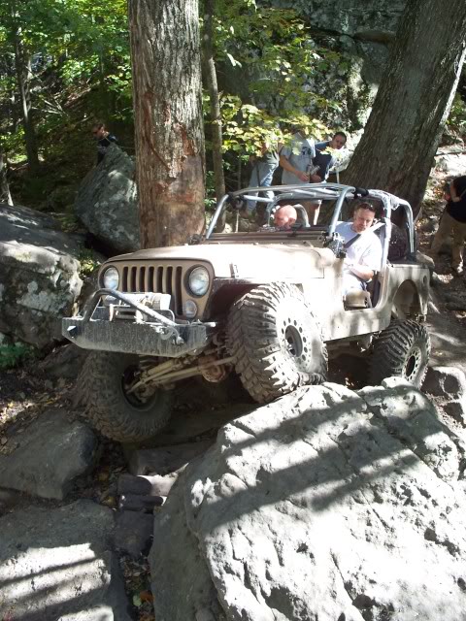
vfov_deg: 51.4
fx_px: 646
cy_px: 310
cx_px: 233
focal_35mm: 36
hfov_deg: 39.7
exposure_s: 1/80
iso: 80
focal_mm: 7.54
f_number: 2.8
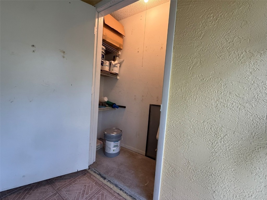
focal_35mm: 14
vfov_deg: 85.7
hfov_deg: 102.1
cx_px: 134
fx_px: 108
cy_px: 100
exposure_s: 1/120
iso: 320
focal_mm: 2.22
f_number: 2.2
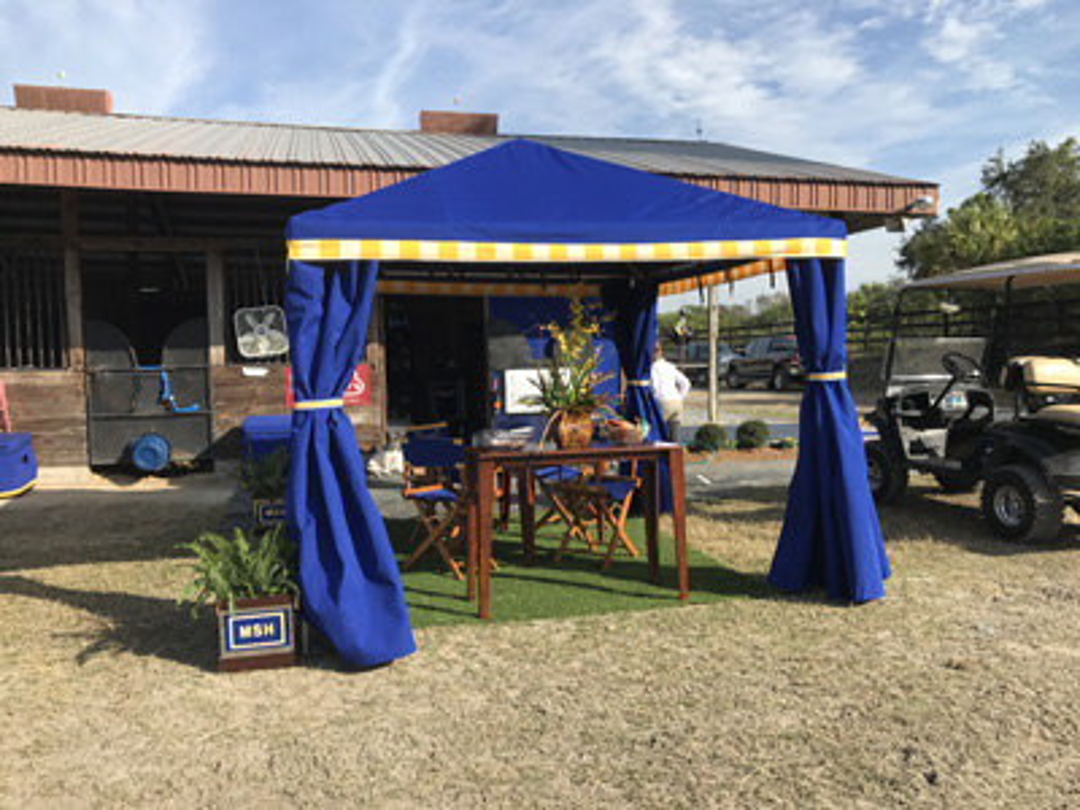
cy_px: 405
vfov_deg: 49.7
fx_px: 874
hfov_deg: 63.4
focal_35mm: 28
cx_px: 540
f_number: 1.8
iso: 20
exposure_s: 1/1709
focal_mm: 3.99
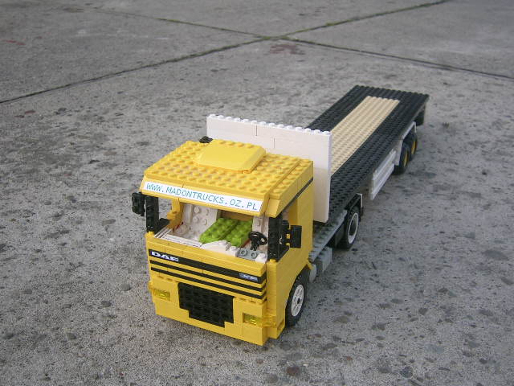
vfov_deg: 36.0
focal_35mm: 40
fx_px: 594
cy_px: 193
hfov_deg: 46.8
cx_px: 257
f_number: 2.9
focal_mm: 6.1
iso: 50
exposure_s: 1/214
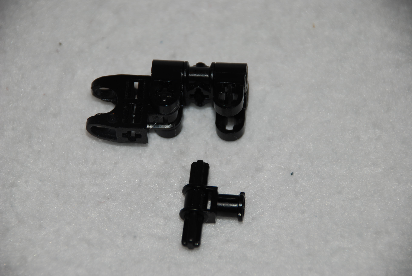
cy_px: 138
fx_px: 2320
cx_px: 206
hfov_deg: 10.1
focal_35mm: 202
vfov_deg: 6.8
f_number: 5.6
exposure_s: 1/60
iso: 100
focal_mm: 135
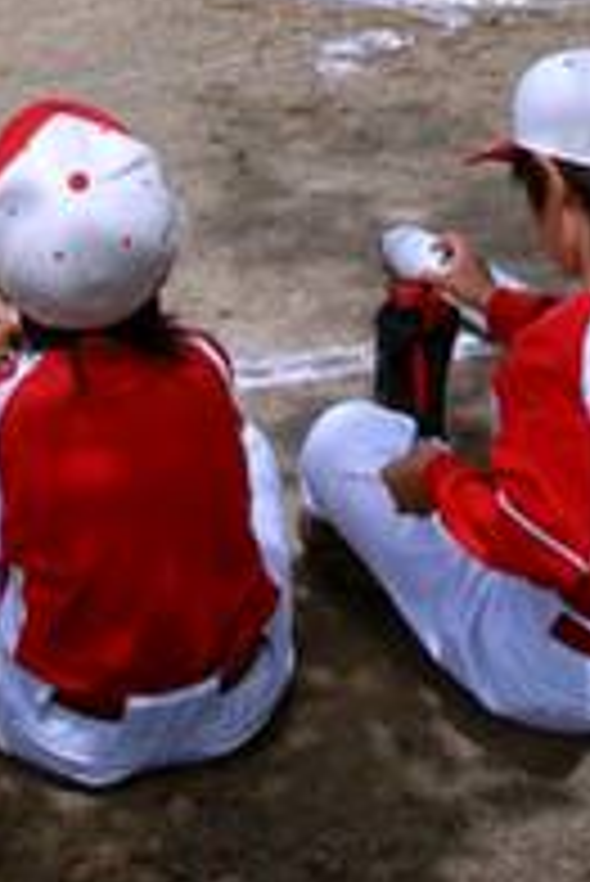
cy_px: -324
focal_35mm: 88
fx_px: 2159
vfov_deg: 20.7
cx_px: 297
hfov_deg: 15.6
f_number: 10
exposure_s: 1/320
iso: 200
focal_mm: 18
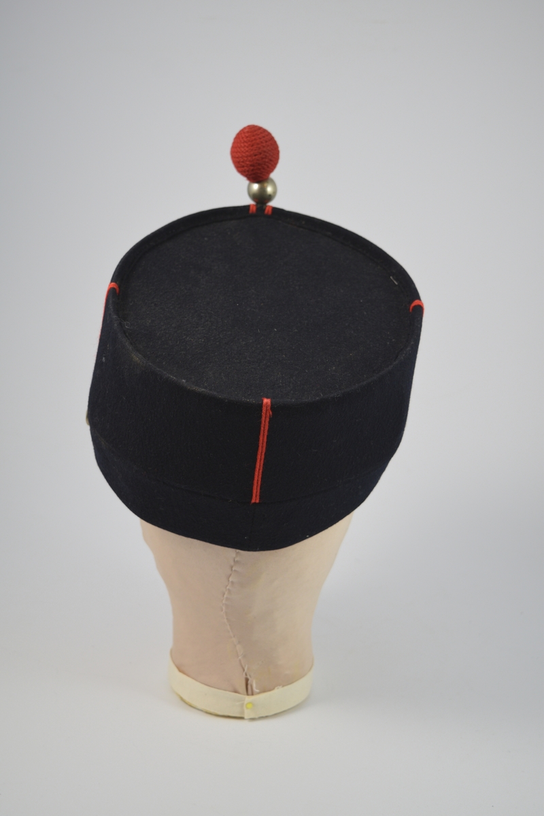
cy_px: 408
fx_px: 1156
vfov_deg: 38.9
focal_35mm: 51
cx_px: 272
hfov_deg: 26.5
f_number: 4.5
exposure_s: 1/40
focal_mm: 34
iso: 200
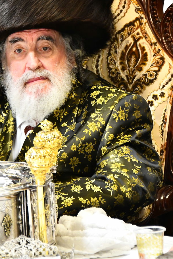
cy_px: 38
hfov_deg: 4.0
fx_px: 2486
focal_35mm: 345
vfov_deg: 6.0
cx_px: 23
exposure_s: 1/160
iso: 3200
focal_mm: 150
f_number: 5.6
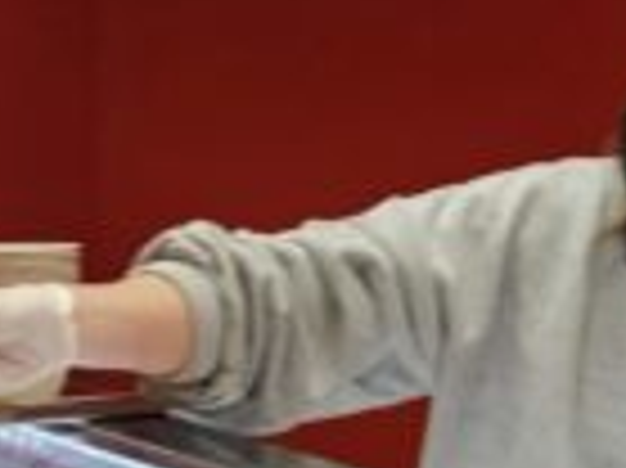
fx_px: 2692
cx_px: -27
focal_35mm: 149
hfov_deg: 13.1
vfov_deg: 9.7
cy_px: 691
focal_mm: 5.4
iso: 160
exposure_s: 1/120
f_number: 1.8
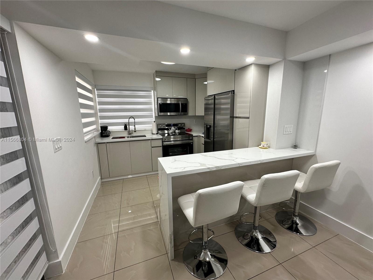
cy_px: 140
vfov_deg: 85.7
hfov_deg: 102.1
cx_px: 186
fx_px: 151
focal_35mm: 14
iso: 125
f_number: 2.2
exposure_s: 1/120
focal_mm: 2.22
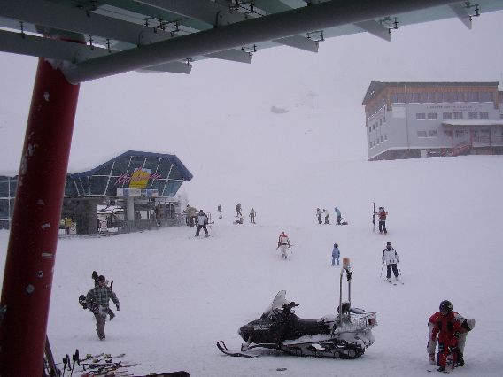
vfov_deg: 46.8
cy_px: 188
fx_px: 436
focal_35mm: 30
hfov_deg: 60.0
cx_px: 252
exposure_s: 1/2000
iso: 71
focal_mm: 5.8
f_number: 4.1
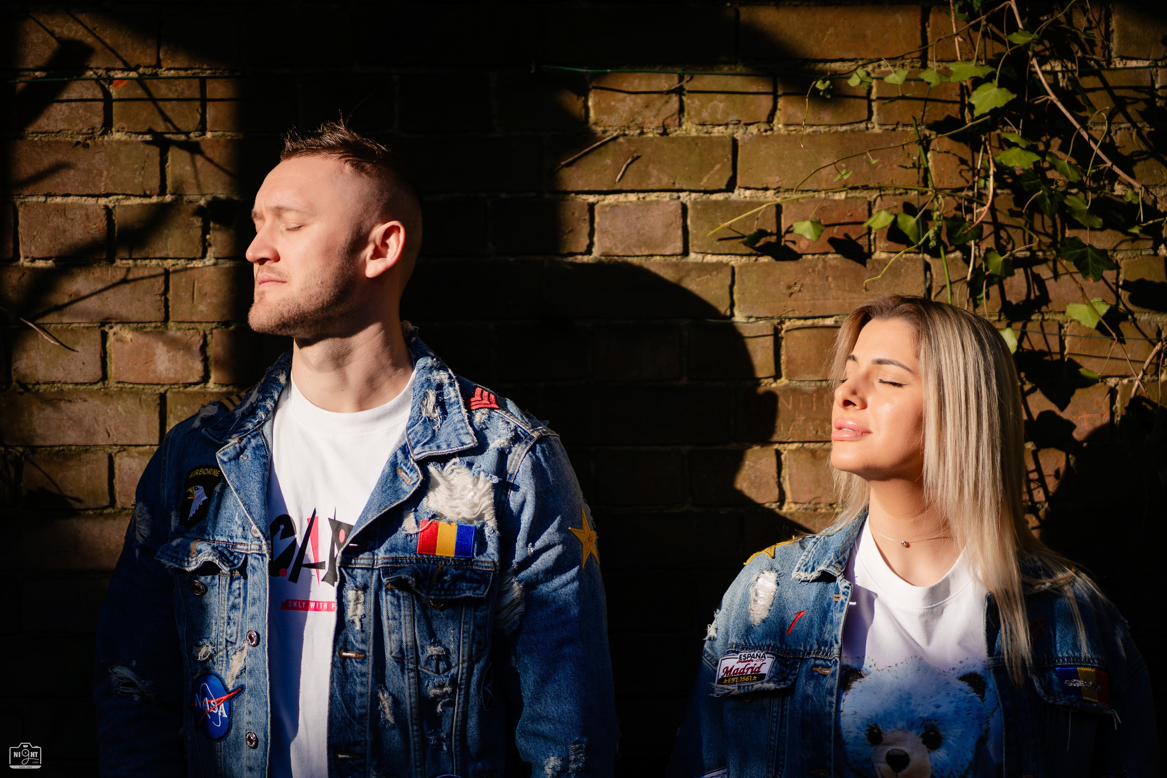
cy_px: 389
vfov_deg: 16.1
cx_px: 584
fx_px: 2755
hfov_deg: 23.9
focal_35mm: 85
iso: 125
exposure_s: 1/4000
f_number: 1.8
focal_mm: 85
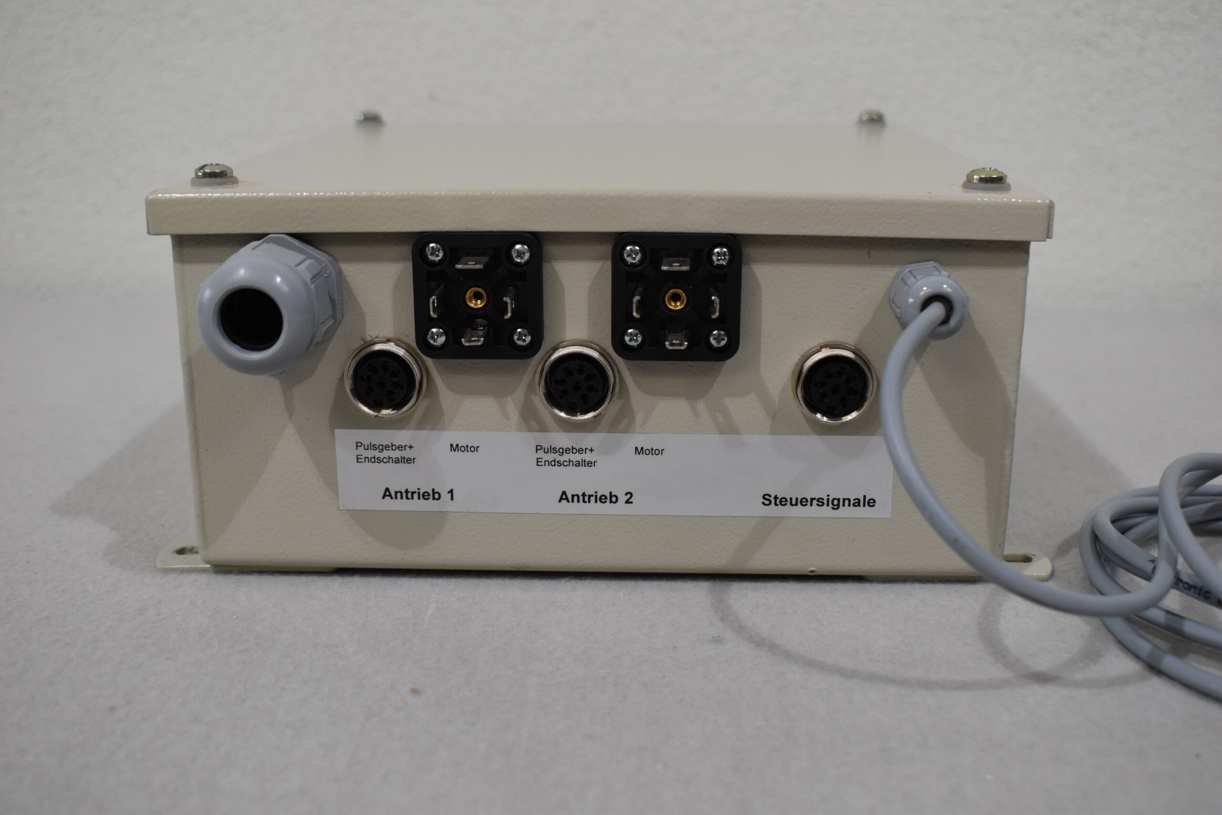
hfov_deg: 47.9
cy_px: 408
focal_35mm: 40
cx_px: 611
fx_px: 1375
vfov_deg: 33.0
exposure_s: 1/125
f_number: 5.6
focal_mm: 27
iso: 400
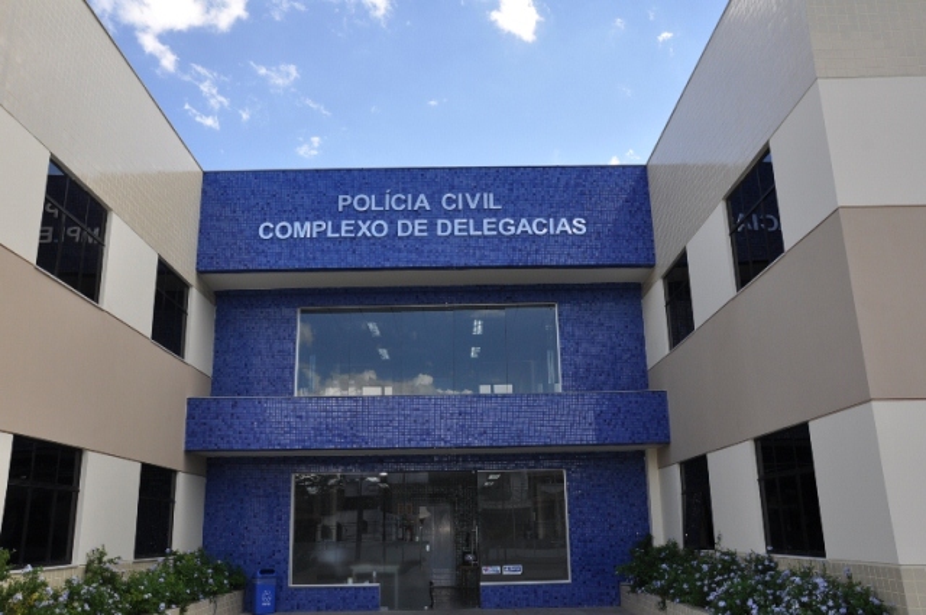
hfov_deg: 59.6
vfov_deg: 41.6
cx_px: 463
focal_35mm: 32
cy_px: 308
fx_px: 809
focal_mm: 21
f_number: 10
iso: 200
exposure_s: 1/200
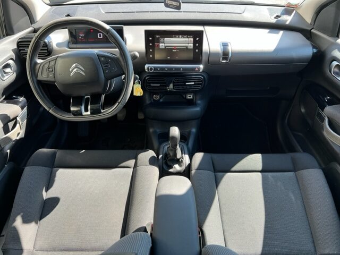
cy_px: 128
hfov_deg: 67.3
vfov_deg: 53.1
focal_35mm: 26
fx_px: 255
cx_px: 170
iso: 40
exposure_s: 1/183
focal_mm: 5.7
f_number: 1.5
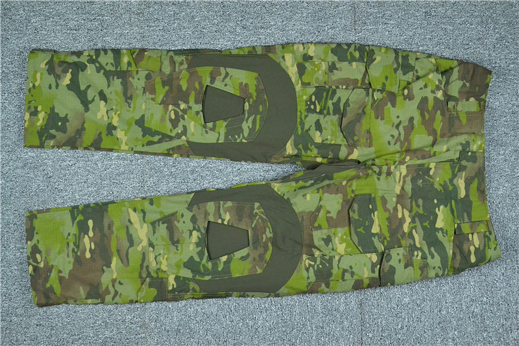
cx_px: 260
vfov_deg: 28.1
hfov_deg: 41.1
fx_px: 692
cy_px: 173
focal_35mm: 48
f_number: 8
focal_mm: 32
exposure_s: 1/125
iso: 3200
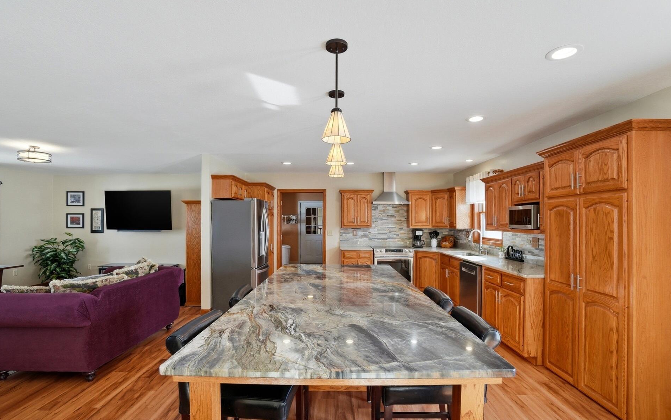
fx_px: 293
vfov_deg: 71.2
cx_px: 332
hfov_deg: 97.8
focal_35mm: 16
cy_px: 225
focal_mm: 10
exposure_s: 1/640
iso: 100
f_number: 4
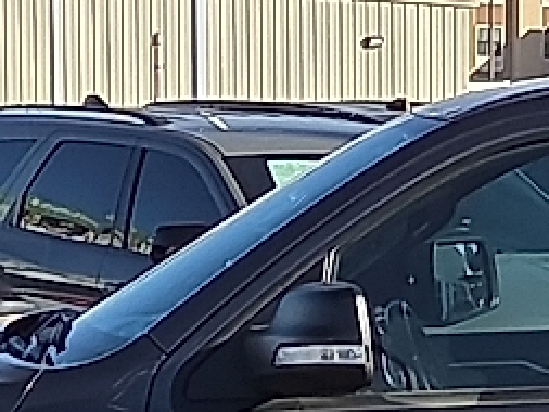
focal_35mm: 234
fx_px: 3713
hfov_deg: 8.2
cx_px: 903
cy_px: 523
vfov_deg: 6.3
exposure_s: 1/1667
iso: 25
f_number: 1.8
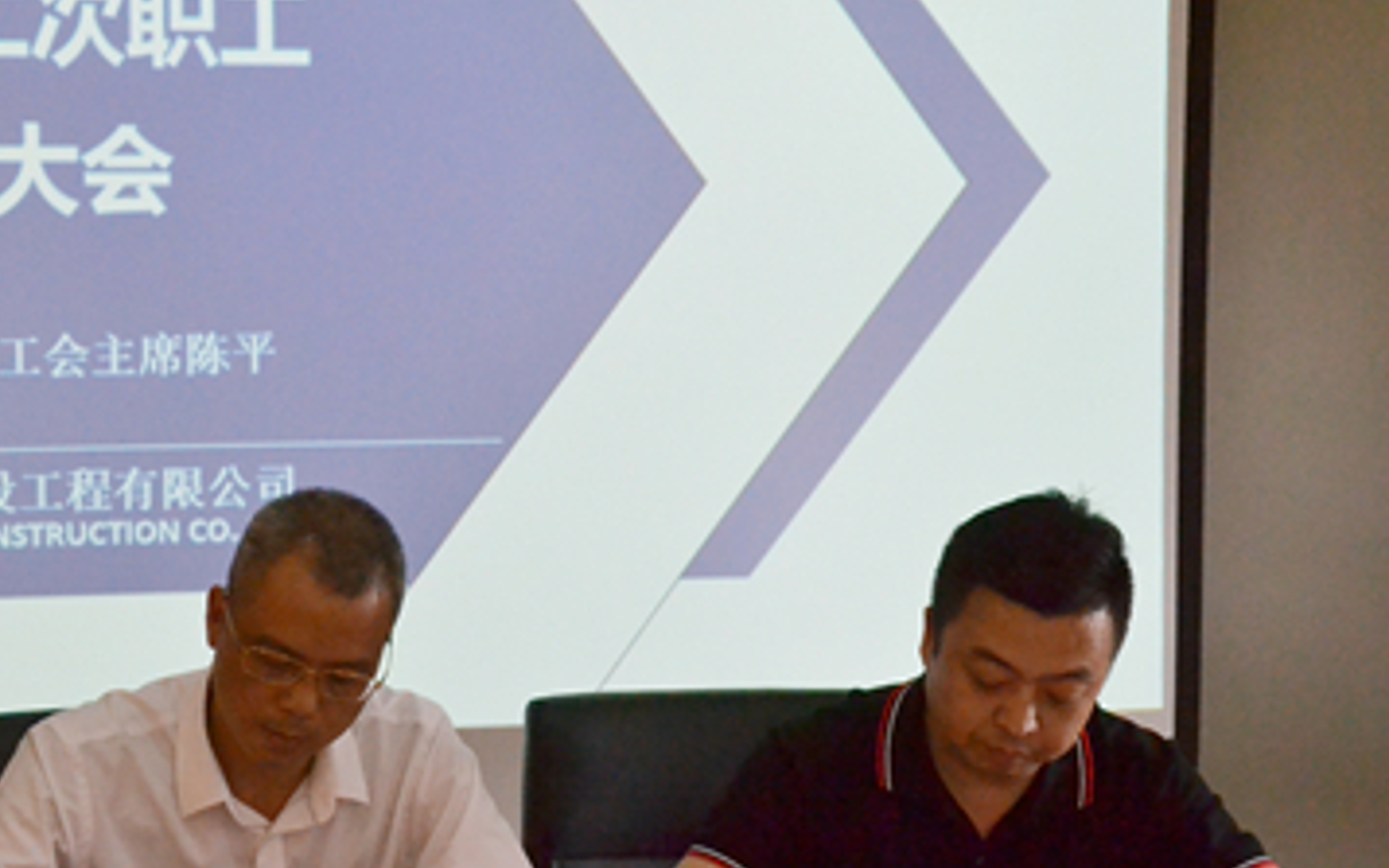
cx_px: 471
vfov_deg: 12.2
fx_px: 4050
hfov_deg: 19.4
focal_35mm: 107
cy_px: 527
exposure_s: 1/250
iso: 3200
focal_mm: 50
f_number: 8
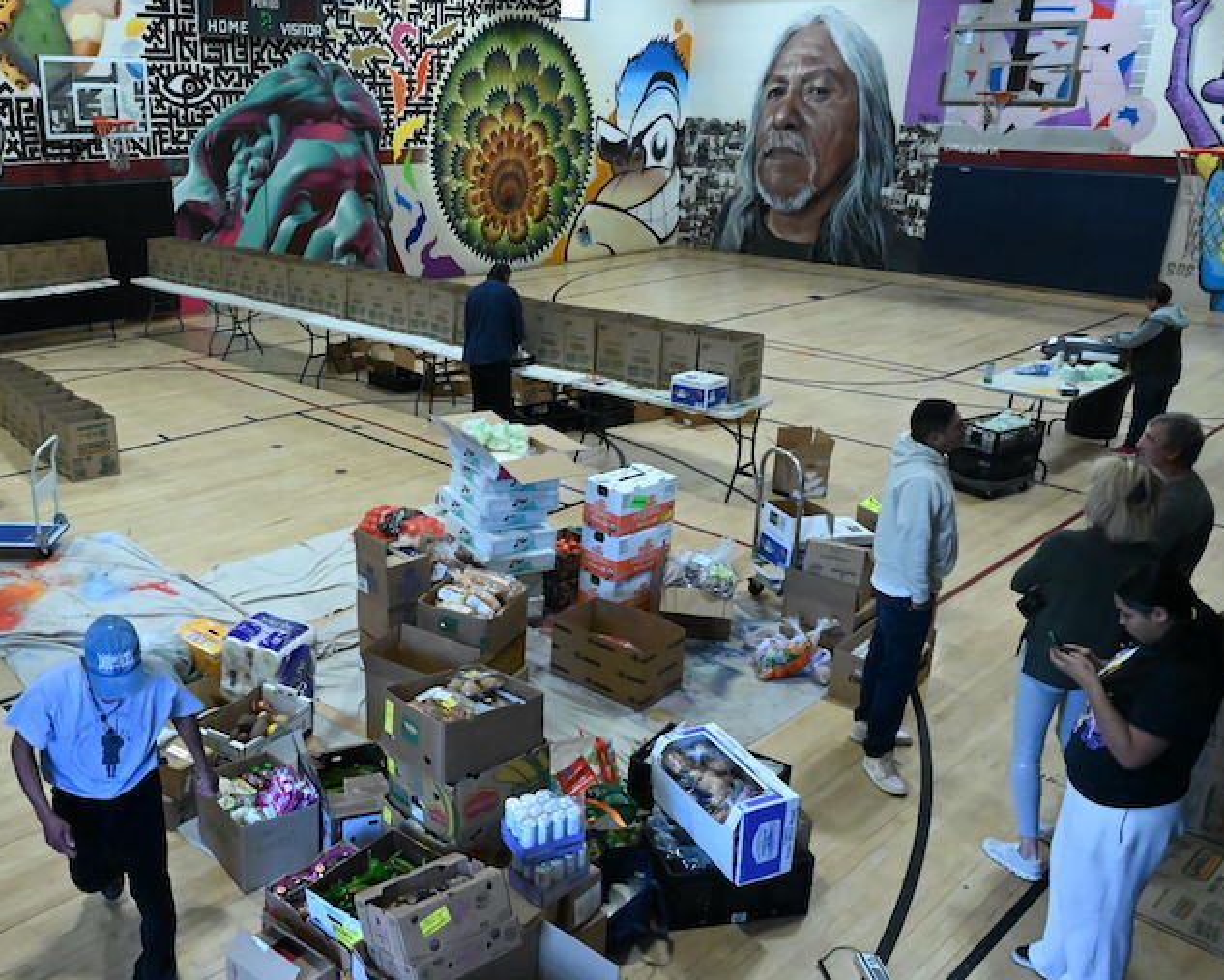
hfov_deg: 54.7
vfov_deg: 45.8
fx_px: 1160
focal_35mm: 32
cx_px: 422
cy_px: 510
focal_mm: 24
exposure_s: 1/400
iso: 16000
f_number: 10
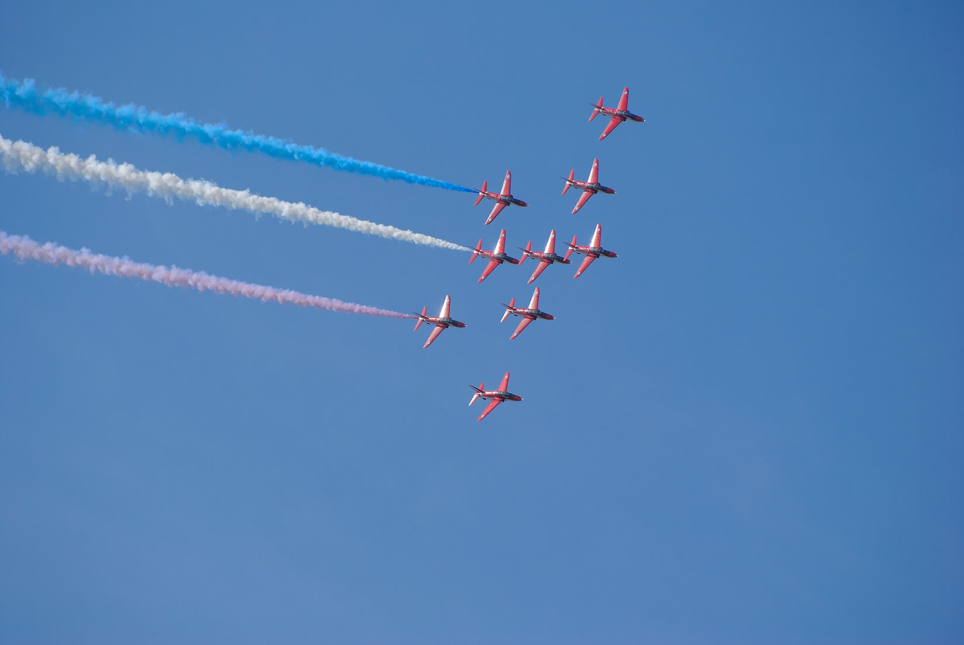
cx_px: 482
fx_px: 8042
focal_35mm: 300
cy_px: 322
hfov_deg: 6.9
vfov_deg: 4.6
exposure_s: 1/640
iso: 100
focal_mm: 200
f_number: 8
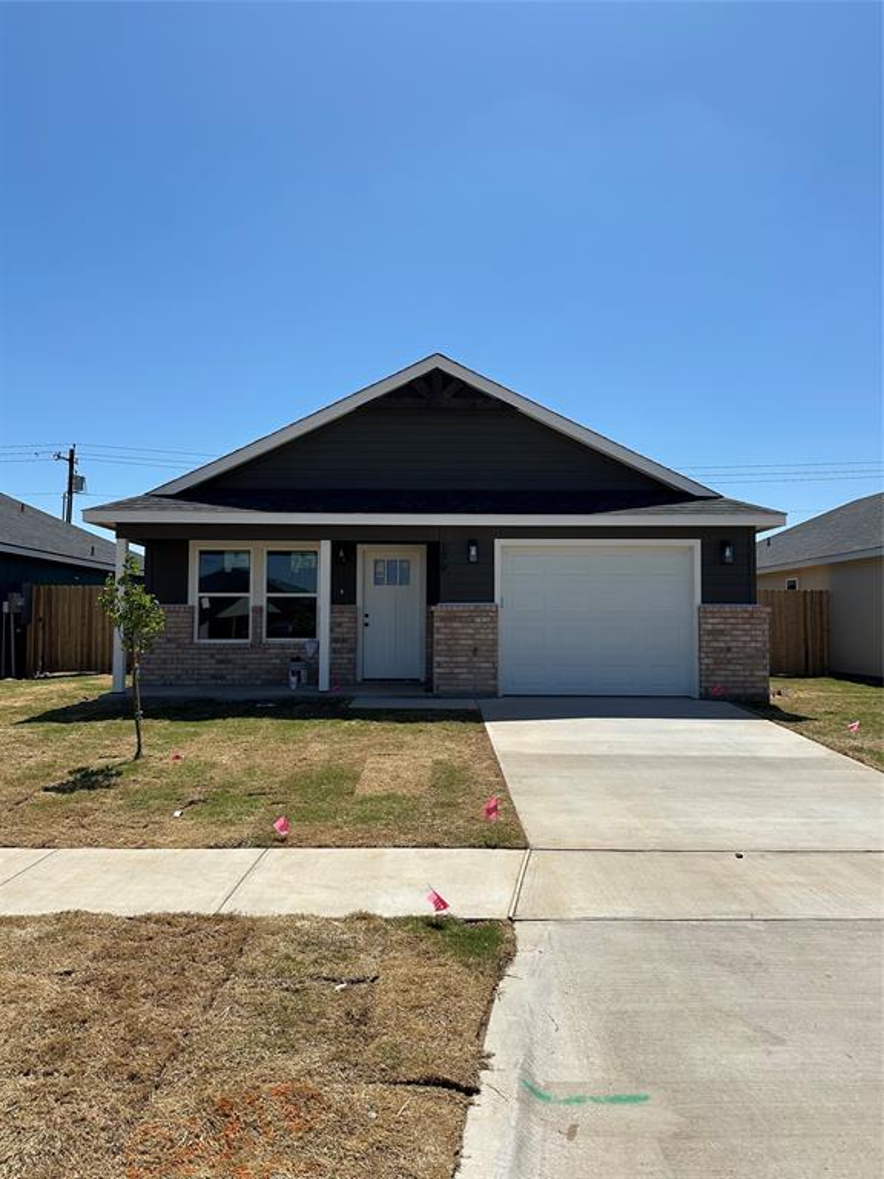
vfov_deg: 71.6
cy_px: 590
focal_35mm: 24
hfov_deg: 56.8
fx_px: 817
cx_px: 442
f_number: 1.78
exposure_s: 1/8197
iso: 80
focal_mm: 6.86
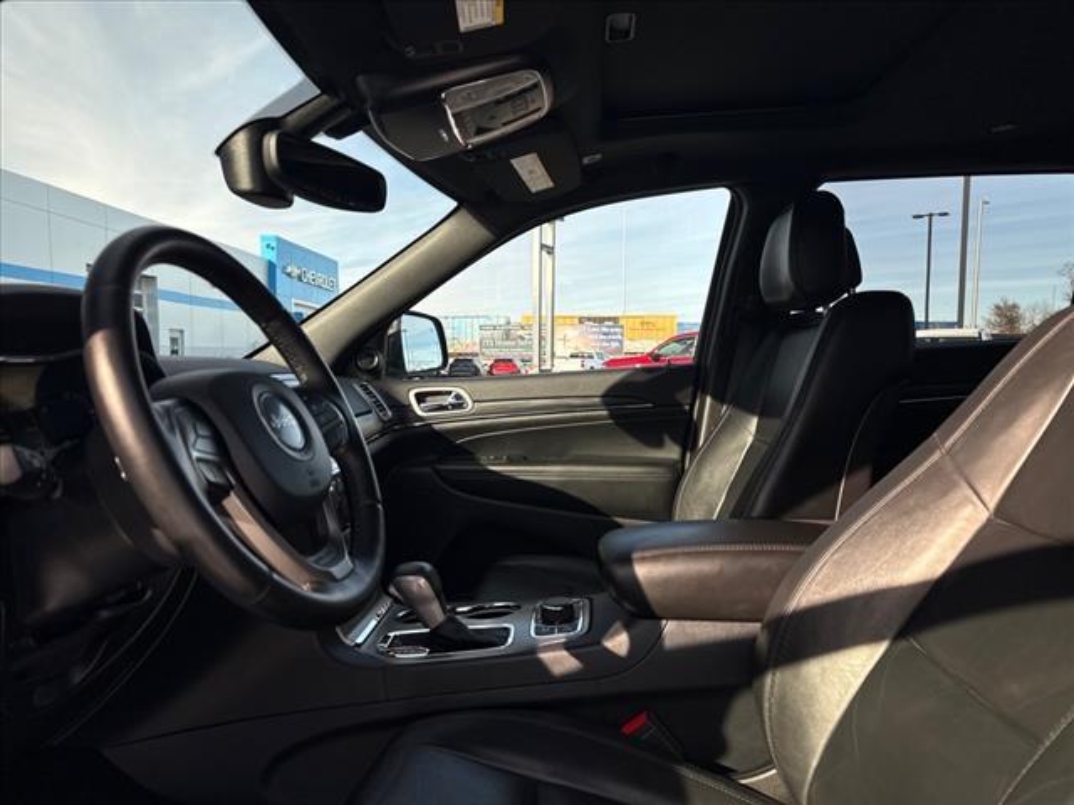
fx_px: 745
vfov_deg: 56.8
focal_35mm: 24
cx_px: 537
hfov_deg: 71.6
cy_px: 402
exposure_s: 1/1032
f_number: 1.78
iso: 80
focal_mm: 6.76
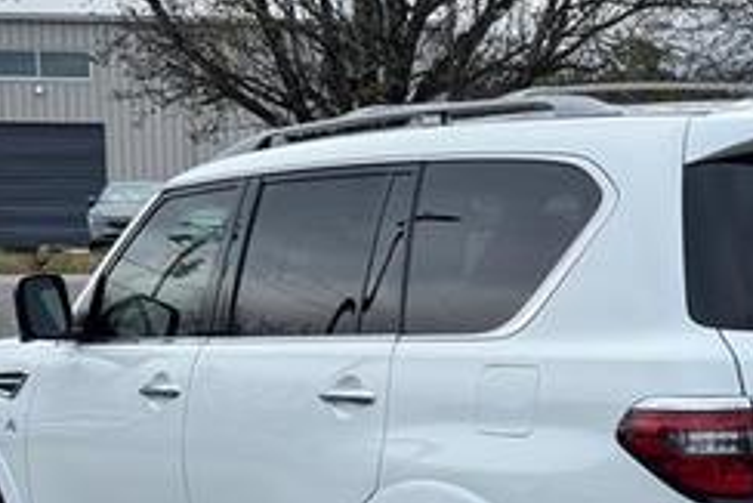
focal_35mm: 103
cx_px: 571
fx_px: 2156
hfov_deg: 19.7
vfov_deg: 13.1
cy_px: 503
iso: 64
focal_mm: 6.76
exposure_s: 1/1114
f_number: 1.78
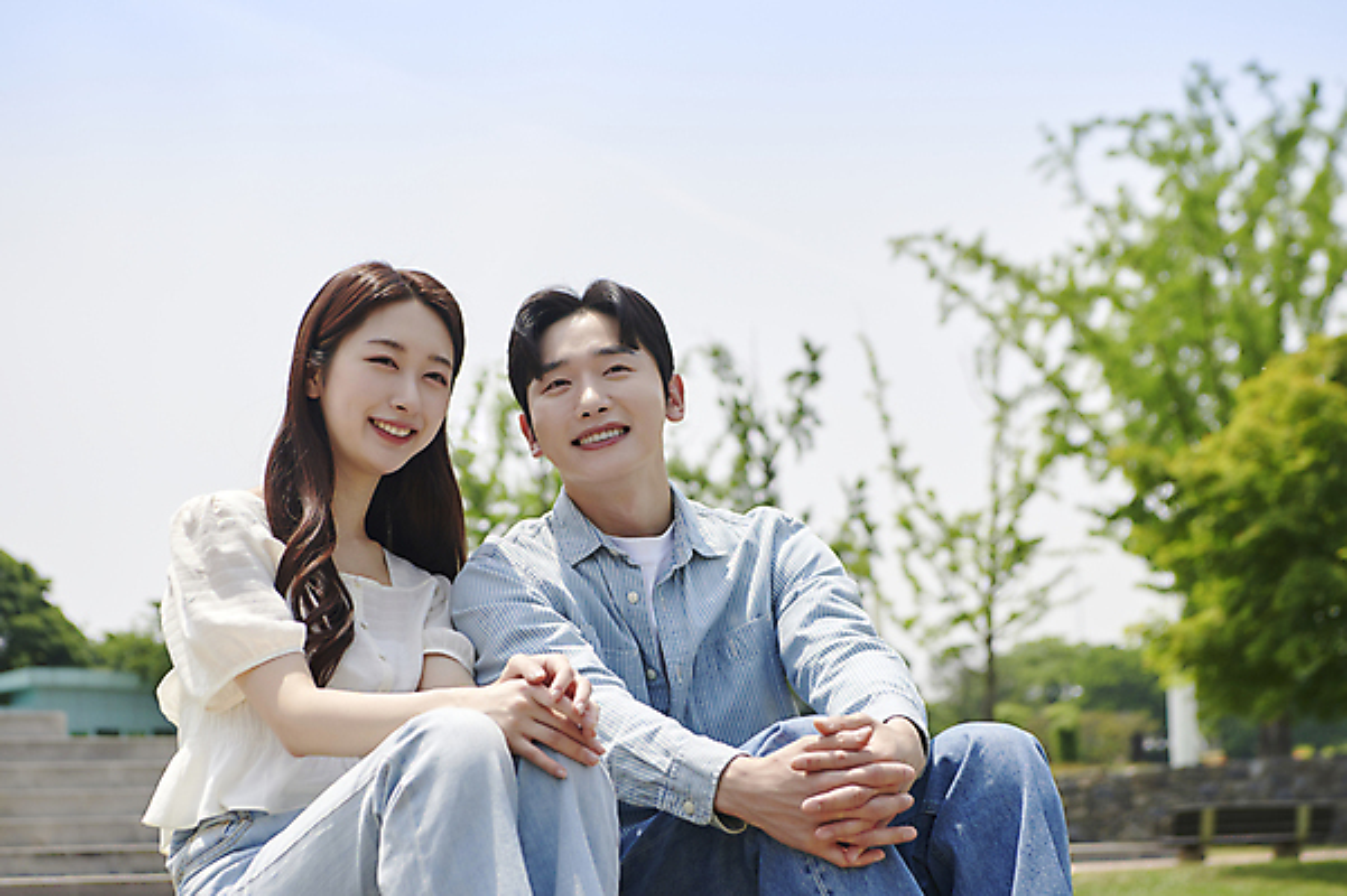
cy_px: 448
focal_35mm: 69
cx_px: 674
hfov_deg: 29.3
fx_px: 2580
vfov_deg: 19.7
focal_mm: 58
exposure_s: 1/800
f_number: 4.5
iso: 160
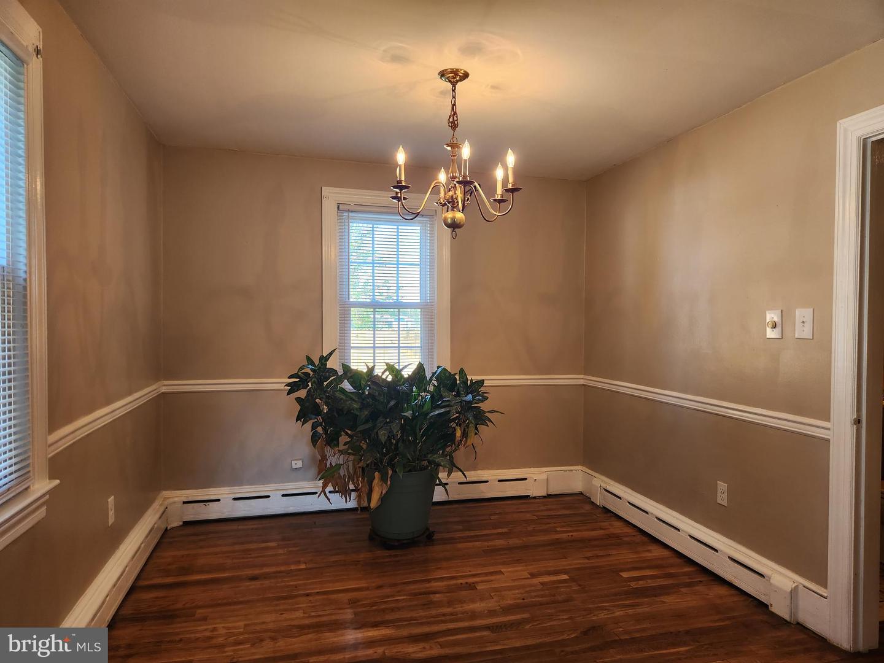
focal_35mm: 23
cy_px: 332
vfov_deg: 58.9
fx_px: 587
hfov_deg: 73.9
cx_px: 442
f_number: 1.8
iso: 100
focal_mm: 5.4
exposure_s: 1/120
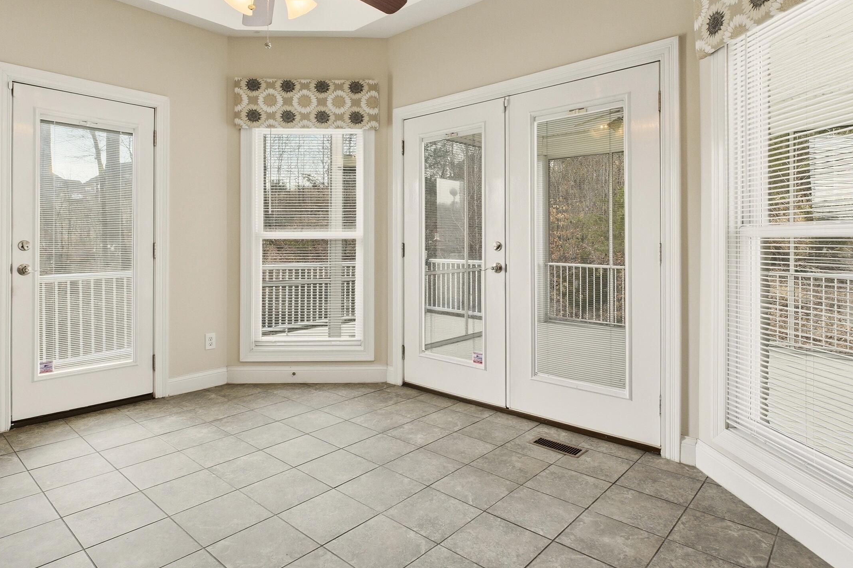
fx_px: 497
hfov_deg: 81.1
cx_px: 397
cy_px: 249
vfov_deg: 59.3
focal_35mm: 21
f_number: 9
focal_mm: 10
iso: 400
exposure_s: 1/1000
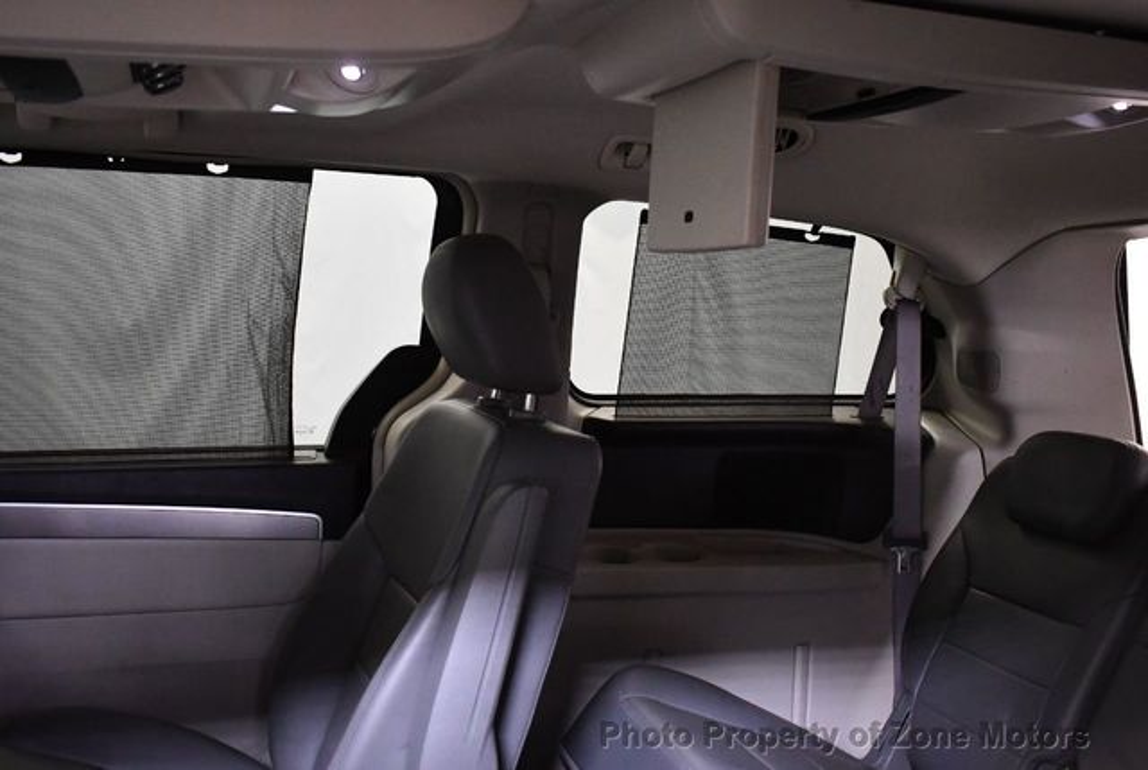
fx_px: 1150
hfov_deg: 53.1
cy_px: 385
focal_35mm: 36
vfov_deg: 37.0
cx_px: 574
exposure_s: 1/100
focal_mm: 18
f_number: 3.5
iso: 3200
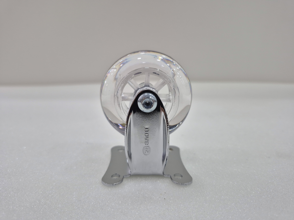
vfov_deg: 58.9
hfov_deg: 73.9
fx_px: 195
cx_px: 147
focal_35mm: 23
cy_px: 110
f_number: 1.8
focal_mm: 5.4
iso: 160
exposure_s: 1/180
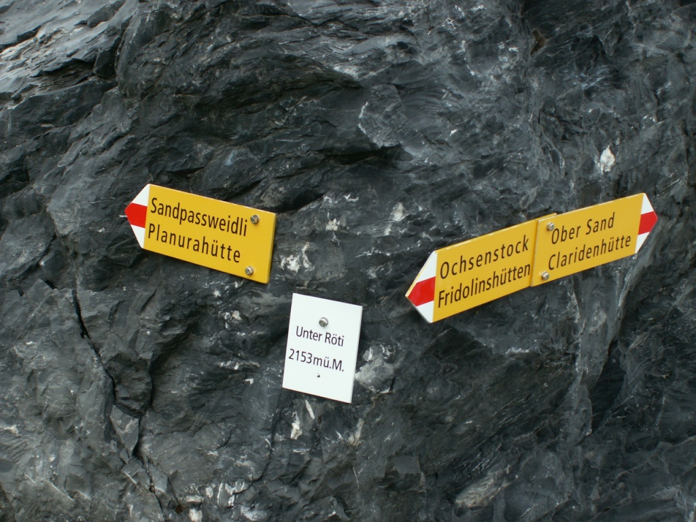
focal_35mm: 66
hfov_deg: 29.4
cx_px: 348
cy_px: 261
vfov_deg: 22.3
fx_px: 1327
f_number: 4
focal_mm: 11.09
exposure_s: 1/50
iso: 50
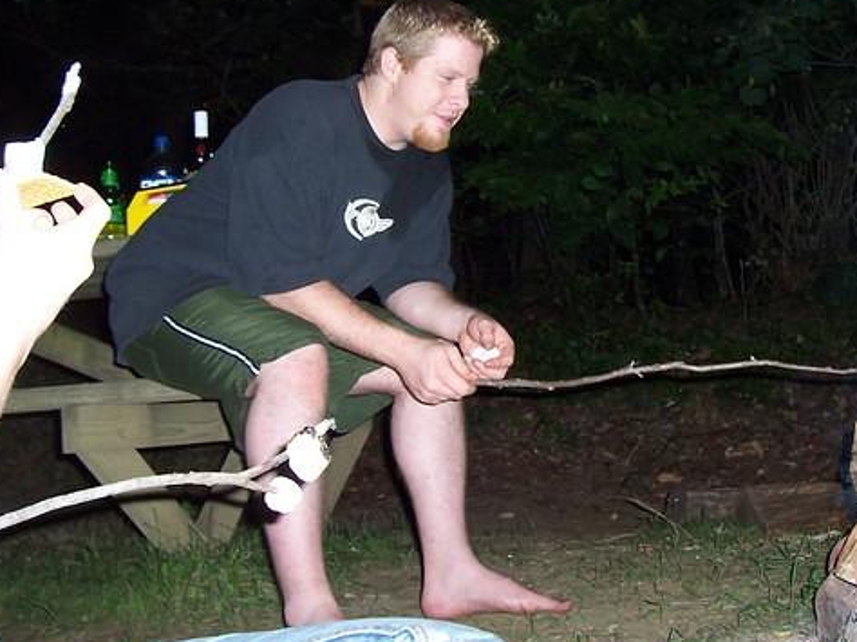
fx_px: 1237
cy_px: 233
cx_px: 566
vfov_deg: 29.0
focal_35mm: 50
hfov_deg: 37.8
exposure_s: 1/60
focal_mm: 5.6
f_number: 2.8
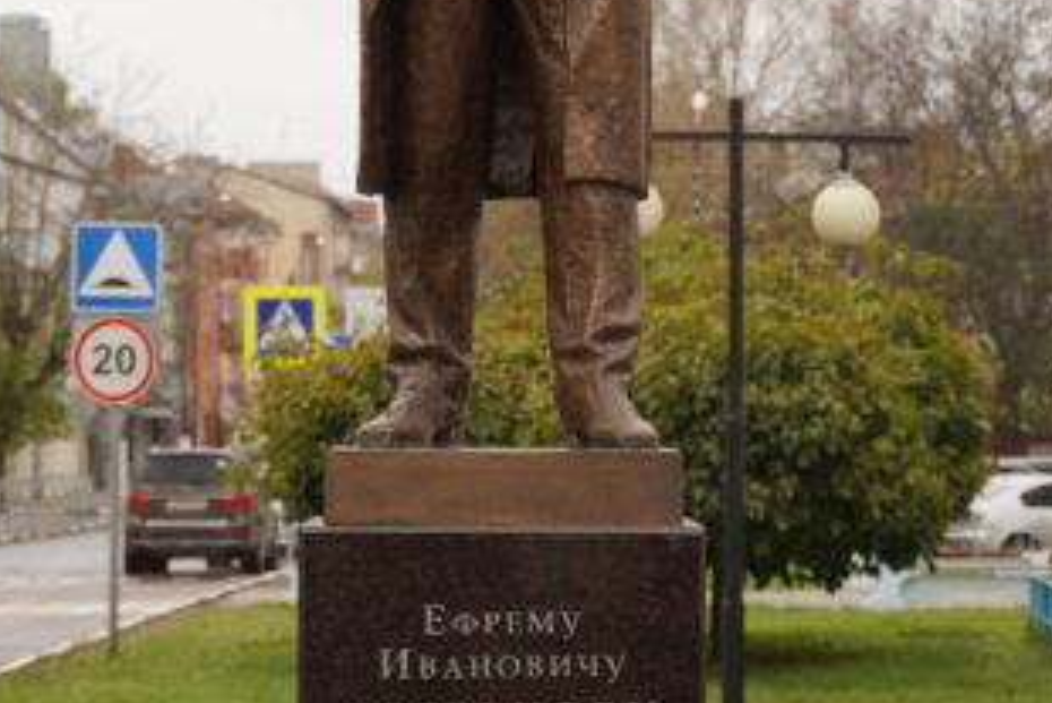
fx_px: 4824
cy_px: 112
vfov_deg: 8.3
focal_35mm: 165
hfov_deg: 12.4
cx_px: 548
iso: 100
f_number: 2.8
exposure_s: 1/250
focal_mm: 50
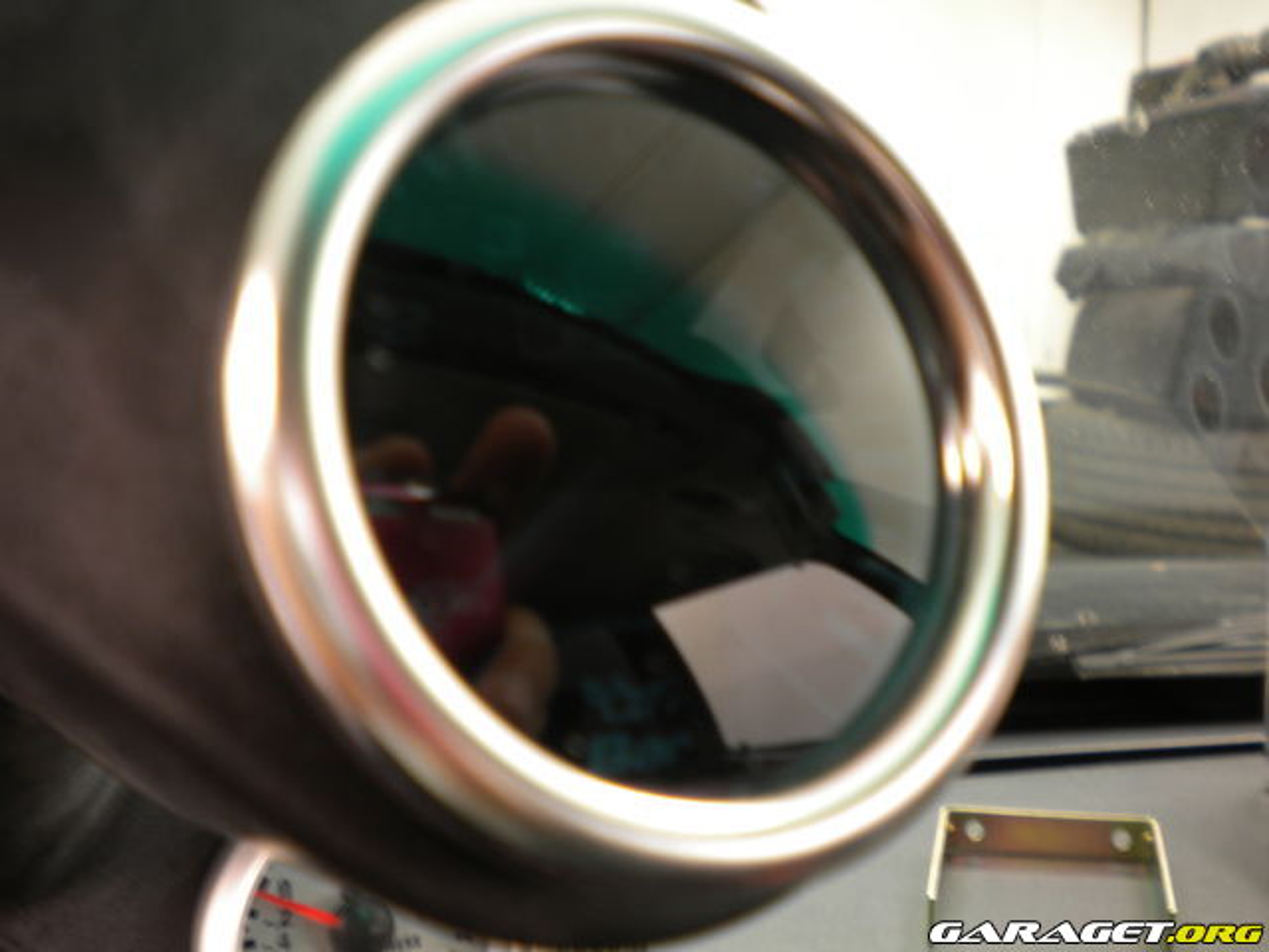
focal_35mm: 35
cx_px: 634
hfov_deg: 52.6
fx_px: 1283
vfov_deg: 40.7
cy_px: 476
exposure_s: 1/6.7
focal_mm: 6.3
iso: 80
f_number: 3.1
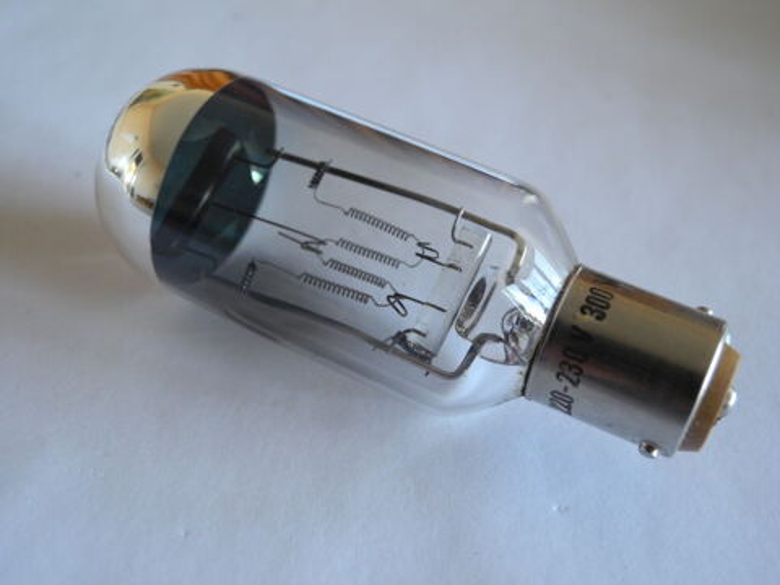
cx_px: 390
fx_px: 924
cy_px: 292
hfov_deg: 45.8
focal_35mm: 41
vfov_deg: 35.1
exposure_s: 1/30
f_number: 3.2
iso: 313
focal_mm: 8.8
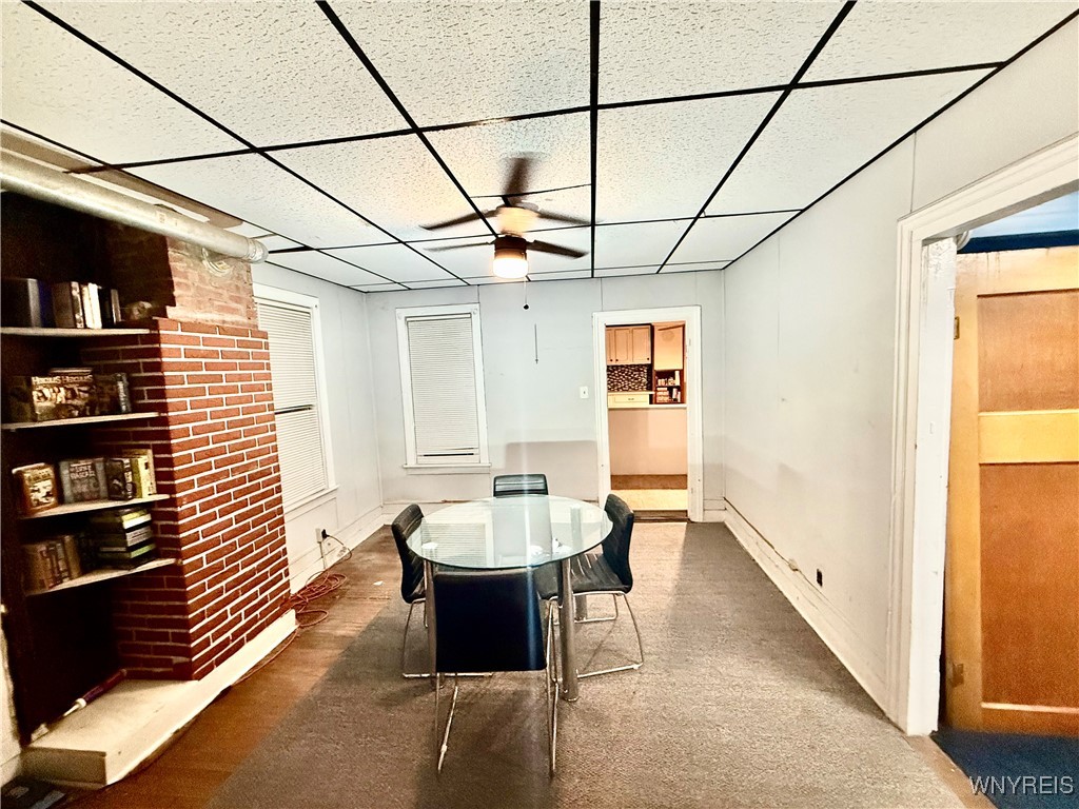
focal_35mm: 14
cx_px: 540
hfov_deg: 102.1
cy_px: 404
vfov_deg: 85.7
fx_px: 436
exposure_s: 1/60
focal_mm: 2.22
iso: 640
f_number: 2.2
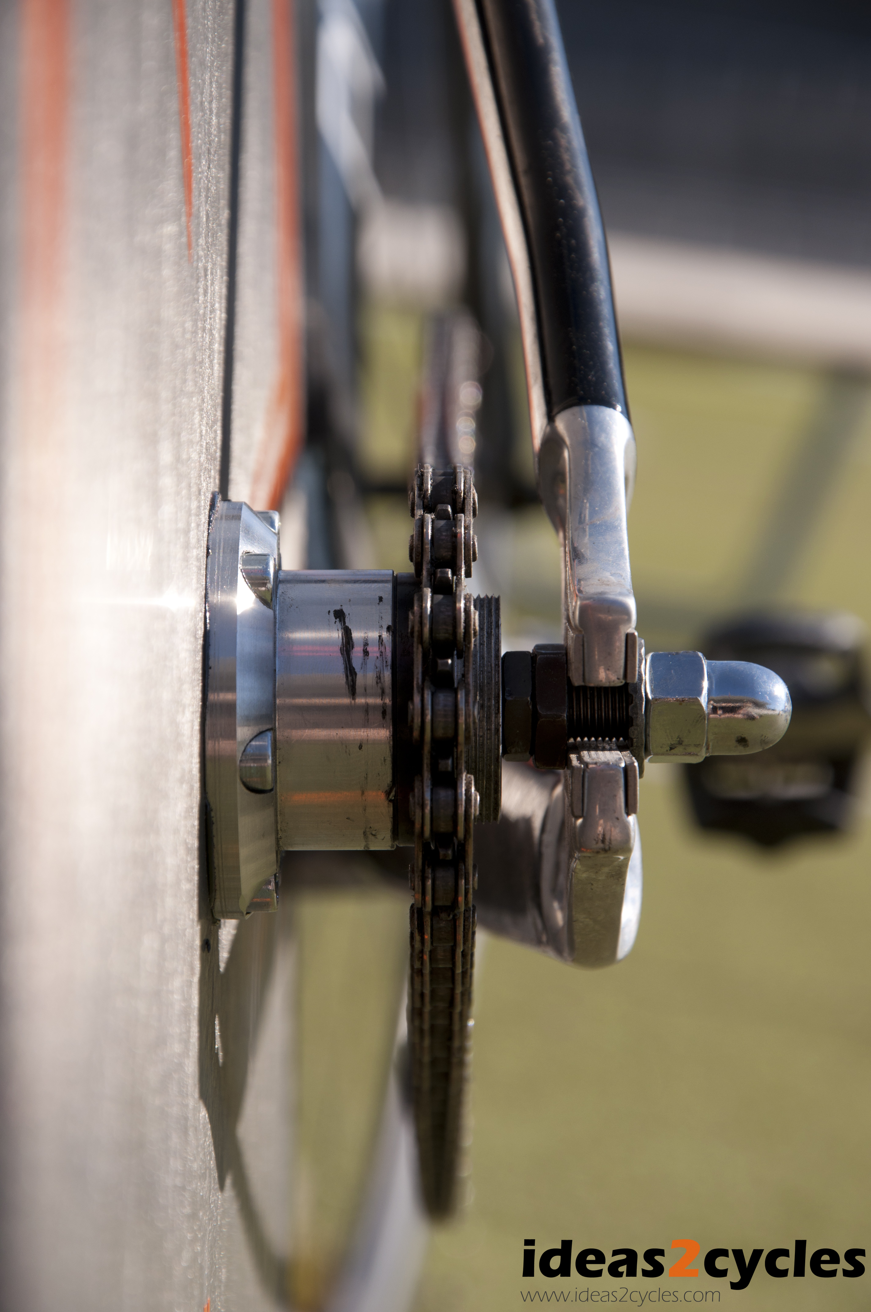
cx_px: 436
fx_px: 5730
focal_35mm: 158
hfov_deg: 8.7
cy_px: 656
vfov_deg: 13.1
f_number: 8
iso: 200
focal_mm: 105
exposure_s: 1/400
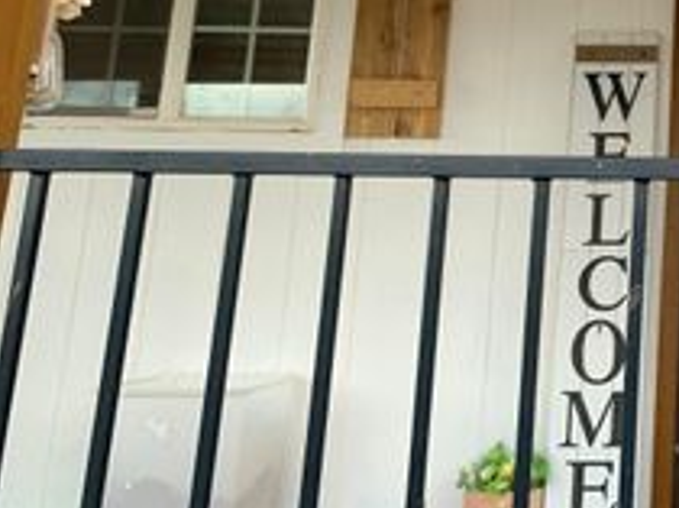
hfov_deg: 27.6
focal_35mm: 62
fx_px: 1215
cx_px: 805
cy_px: -18
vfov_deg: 22.6
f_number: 1.8
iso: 100
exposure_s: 1/111
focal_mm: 4.25
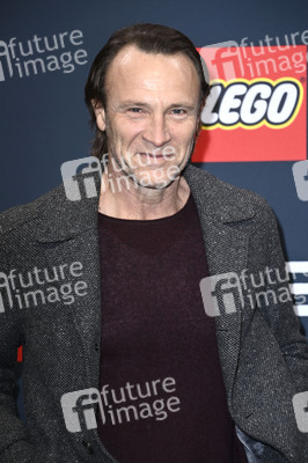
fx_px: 1568
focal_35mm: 122
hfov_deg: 11.2
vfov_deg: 16.8
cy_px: 232
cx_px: 154
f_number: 5.6
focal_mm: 122
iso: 320
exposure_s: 1/250
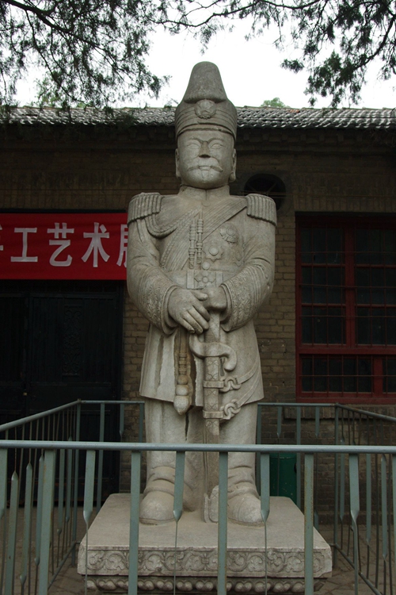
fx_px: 643
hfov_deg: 34.2
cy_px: 298
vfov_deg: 49.6
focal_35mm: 39
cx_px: 198
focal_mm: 26
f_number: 6.7
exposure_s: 1/90
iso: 200
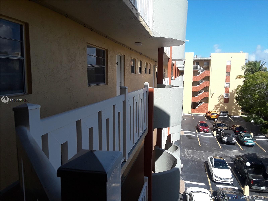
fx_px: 217
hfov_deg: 63.4
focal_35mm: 28
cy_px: 100
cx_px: 134
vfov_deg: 49.7
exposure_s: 1/1506
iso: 40
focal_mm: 2.9
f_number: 1.9
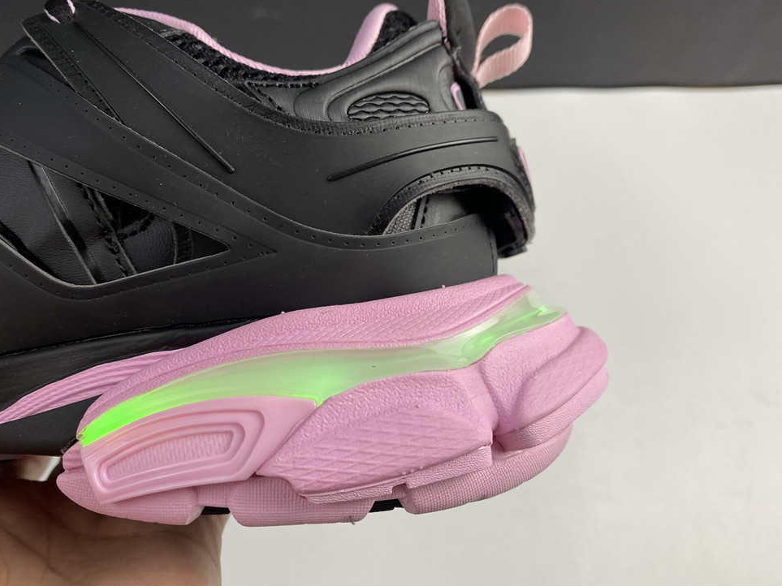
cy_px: 284
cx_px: 390
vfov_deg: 51.3
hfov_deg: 65.3
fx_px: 610
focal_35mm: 27
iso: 50
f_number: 1.8
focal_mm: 4.25
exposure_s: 1/122
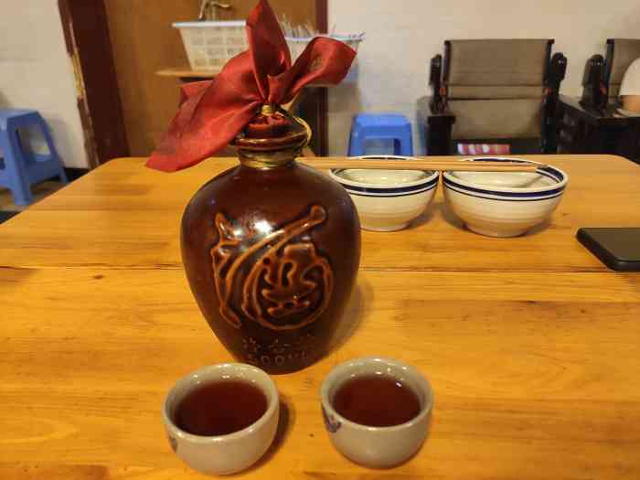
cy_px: 240
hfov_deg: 67.3
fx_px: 481
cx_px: 320
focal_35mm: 26
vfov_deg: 53.1
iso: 3207
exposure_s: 1/50
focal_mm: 4.77
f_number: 1.75
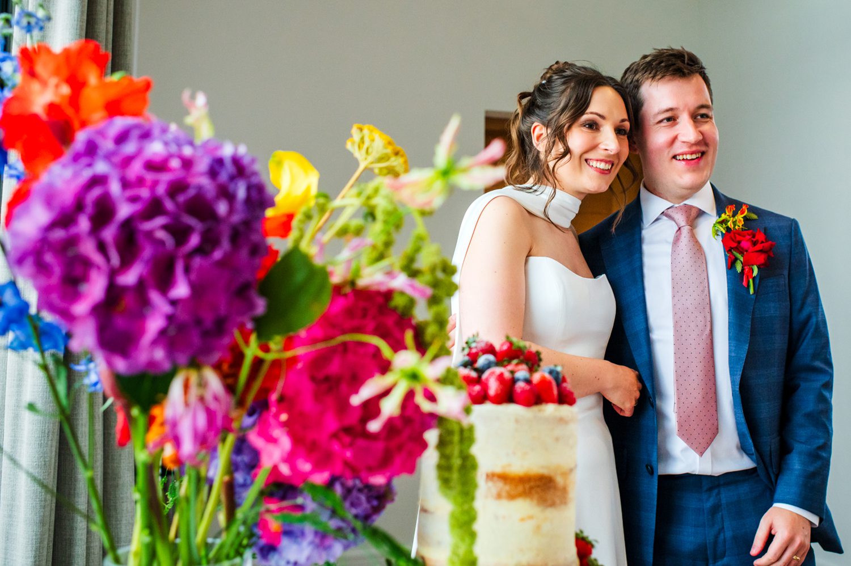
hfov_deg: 54.5
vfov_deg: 37.8
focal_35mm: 35
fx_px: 827
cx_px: 426
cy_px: 283
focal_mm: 35
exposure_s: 1/800
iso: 1600
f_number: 4
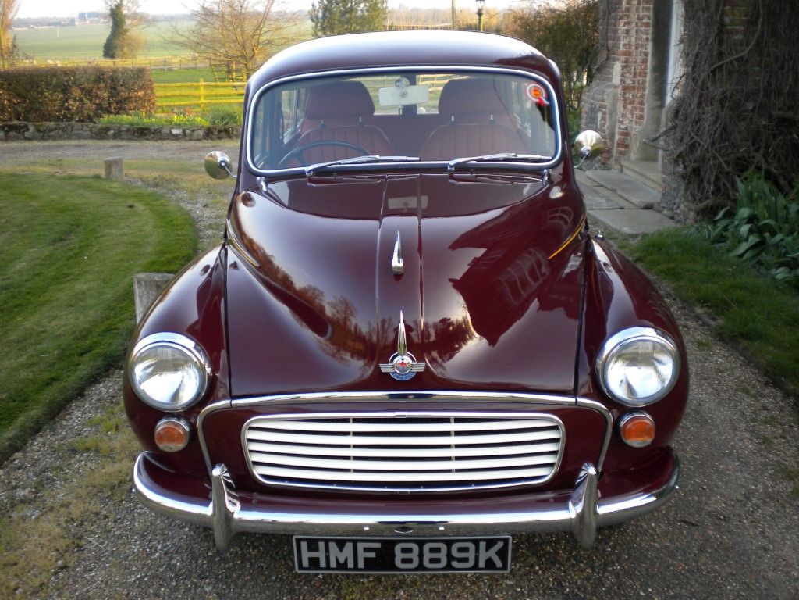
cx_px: 400
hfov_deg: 52.6
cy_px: 300
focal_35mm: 35
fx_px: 808
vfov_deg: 40.7
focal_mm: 6.3
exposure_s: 1/88.5
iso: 80
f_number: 3.1
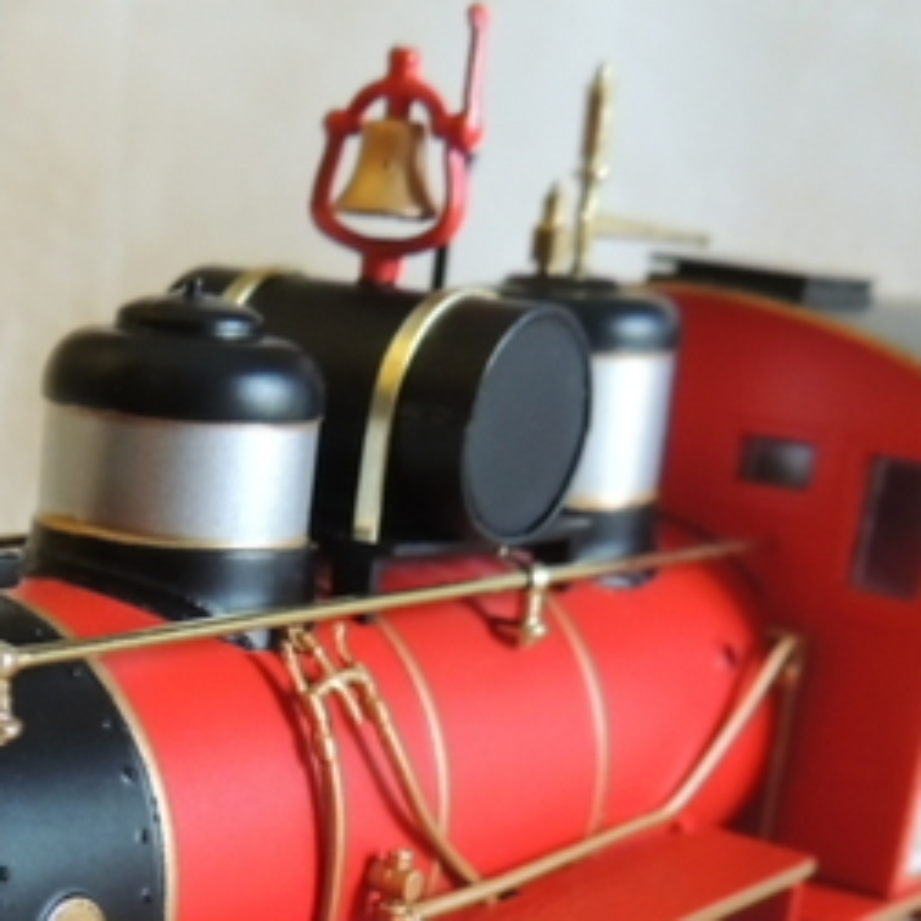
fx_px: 1957
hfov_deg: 25.7
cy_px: 906
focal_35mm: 65
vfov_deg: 25.3
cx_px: 93
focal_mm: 4.3
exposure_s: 1/20
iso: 800
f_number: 3
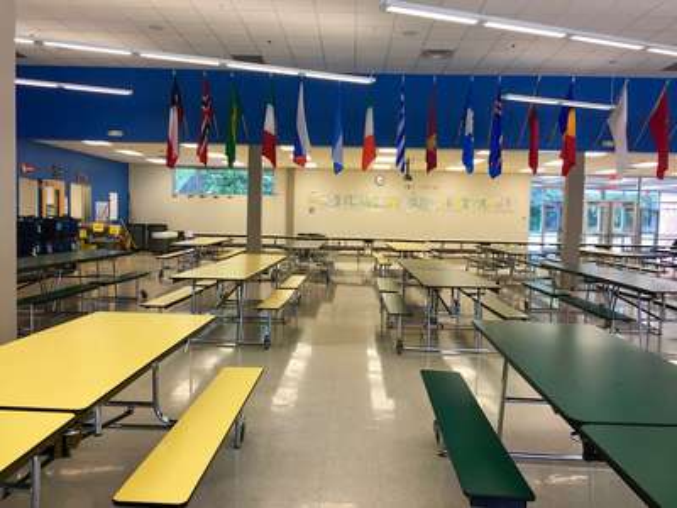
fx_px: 567
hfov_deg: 61.7
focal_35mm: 29
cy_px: 254
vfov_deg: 48.2
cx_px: 338
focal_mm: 4.15
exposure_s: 1/30
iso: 32
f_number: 2.2
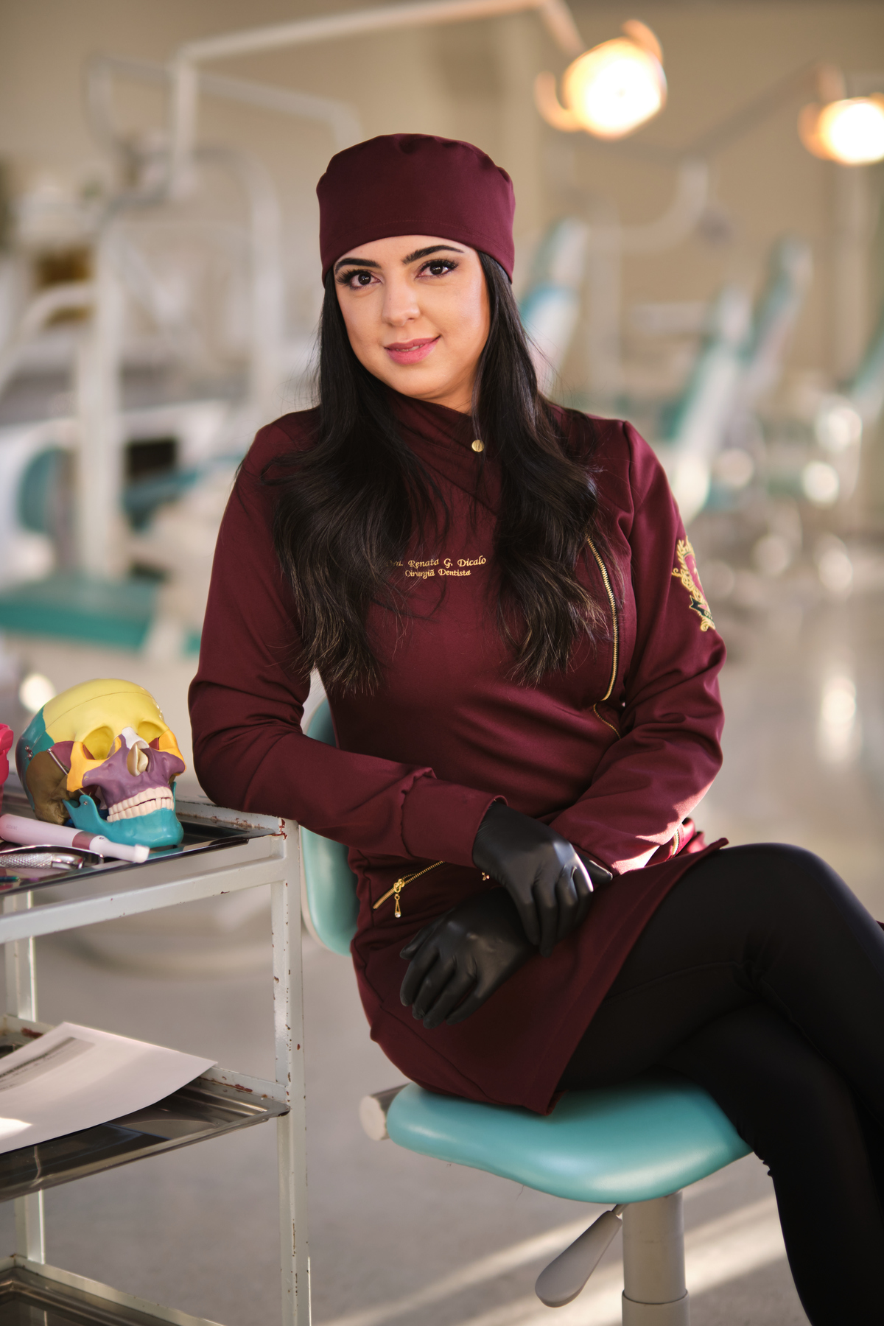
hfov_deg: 18.2
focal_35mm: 75
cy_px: 663
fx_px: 2762
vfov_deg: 27.0
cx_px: 442
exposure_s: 1/125
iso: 160
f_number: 1
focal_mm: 50
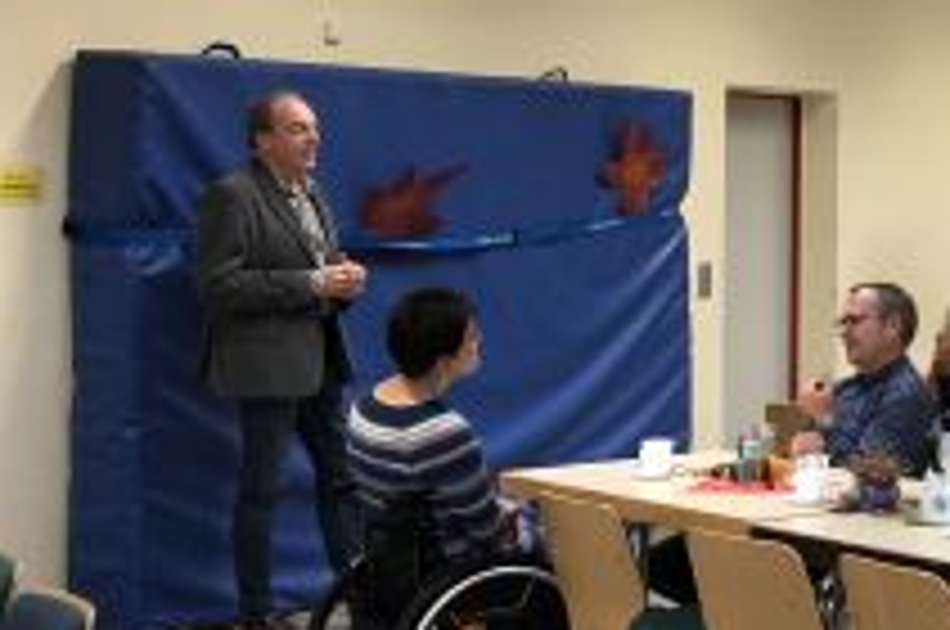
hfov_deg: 21.7
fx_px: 2187
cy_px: 220
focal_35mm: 83
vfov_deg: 16.4
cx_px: 1297
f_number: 1.8
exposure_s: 1/20
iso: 40
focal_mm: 3.99
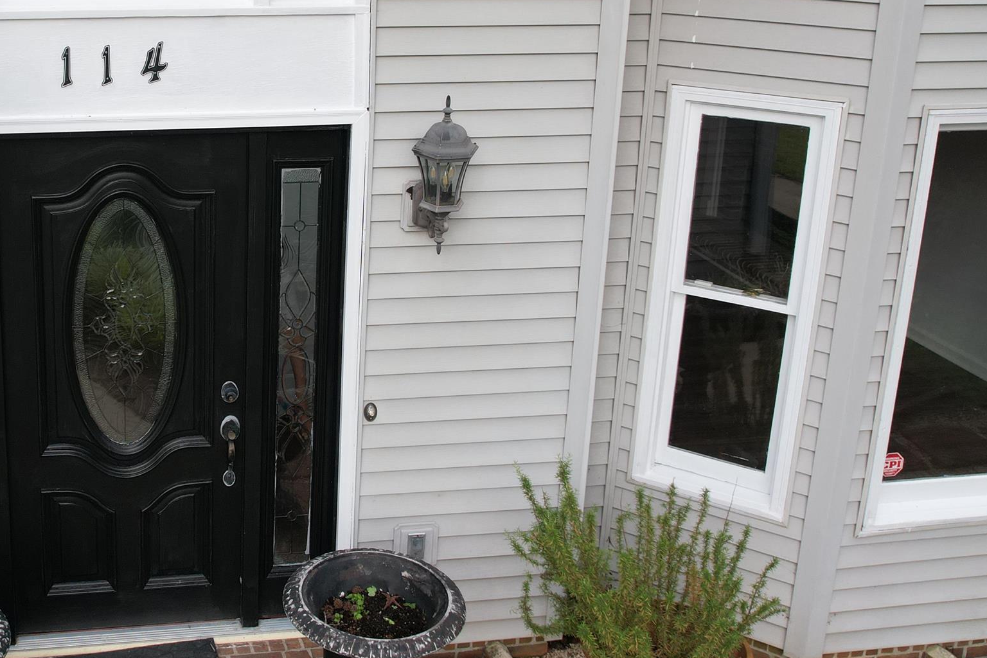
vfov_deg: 30.2
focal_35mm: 44
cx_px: 204
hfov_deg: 42.6
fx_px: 1206
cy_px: 200
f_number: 2.8
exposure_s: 1/50
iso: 120
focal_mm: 8.38
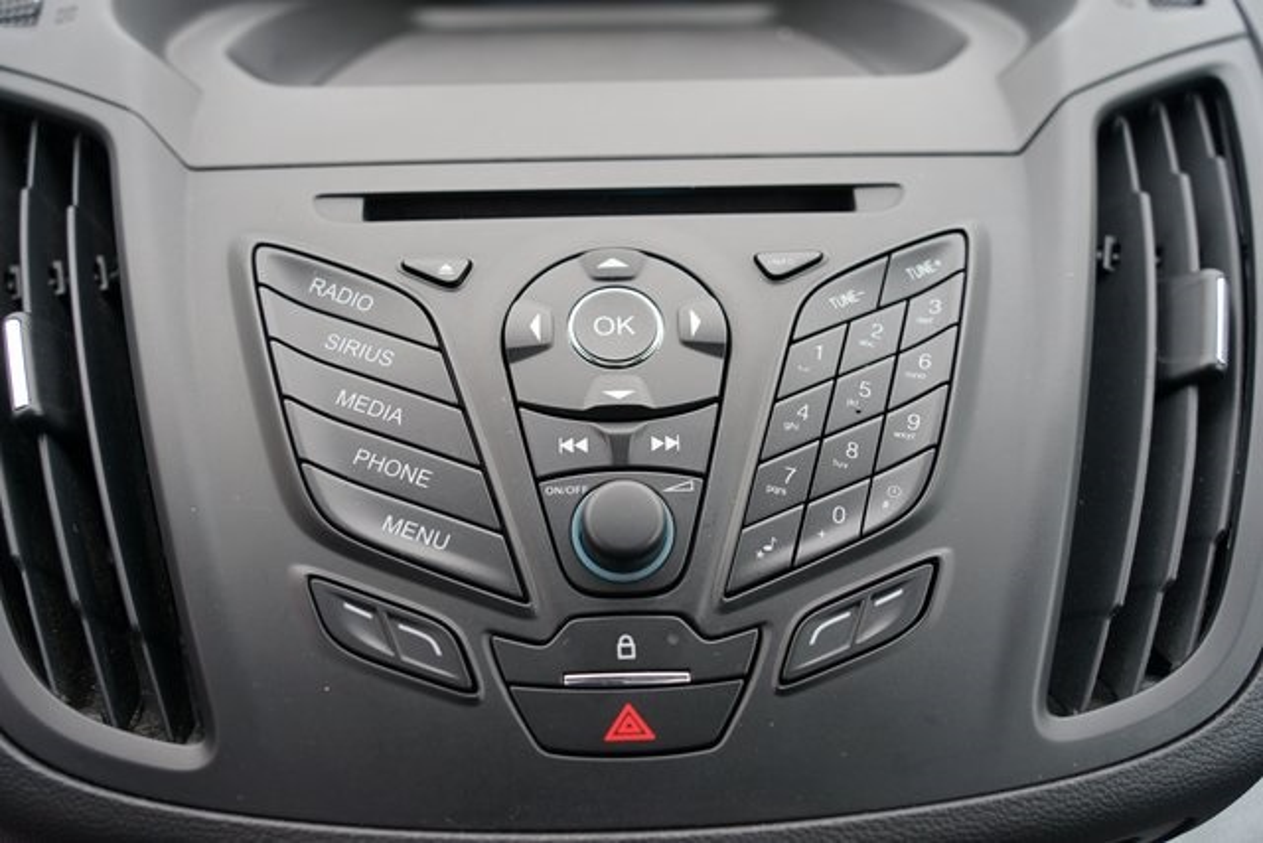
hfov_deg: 44.5
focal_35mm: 44
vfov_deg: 30.5
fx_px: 1544
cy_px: 422
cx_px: 632
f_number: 4
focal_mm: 44
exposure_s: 1/60
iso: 400
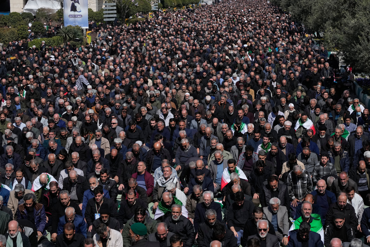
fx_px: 1028
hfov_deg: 20.4
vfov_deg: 13.7
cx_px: 185
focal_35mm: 100
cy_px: 124
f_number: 13
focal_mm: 100
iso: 800
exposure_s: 1/2000
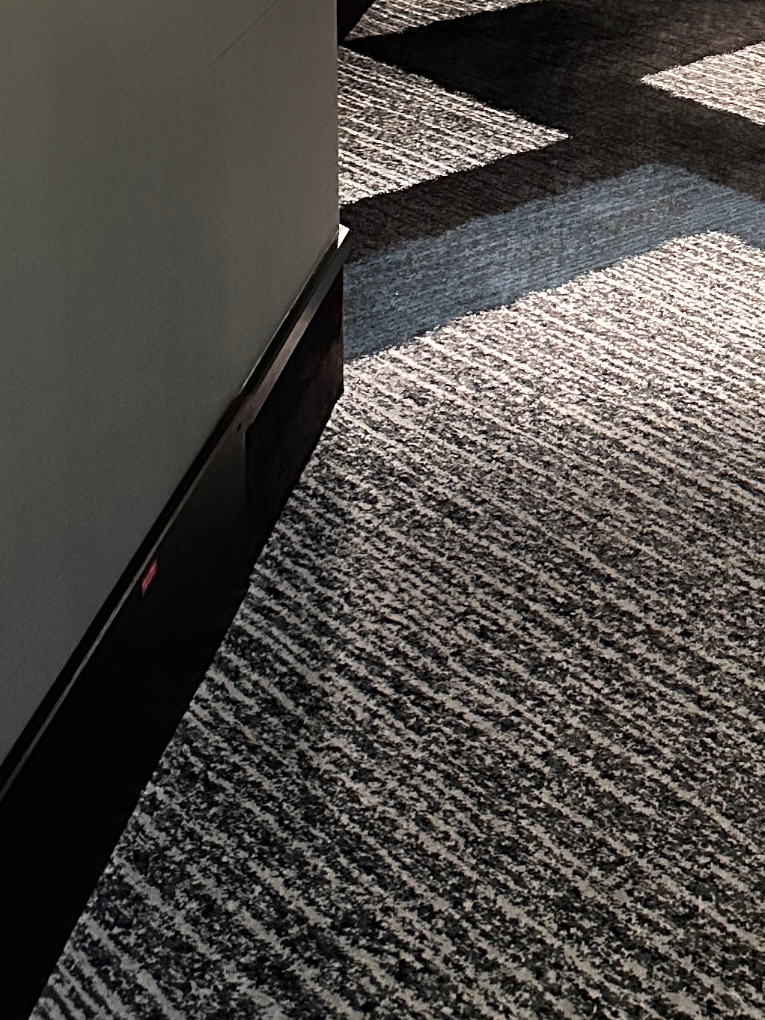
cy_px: -250
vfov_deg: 24.4
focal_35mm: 71
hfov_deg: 20.2
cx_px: 711
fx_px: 2092
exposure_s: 1/33
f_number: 1.78
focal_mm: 6.86
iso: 800
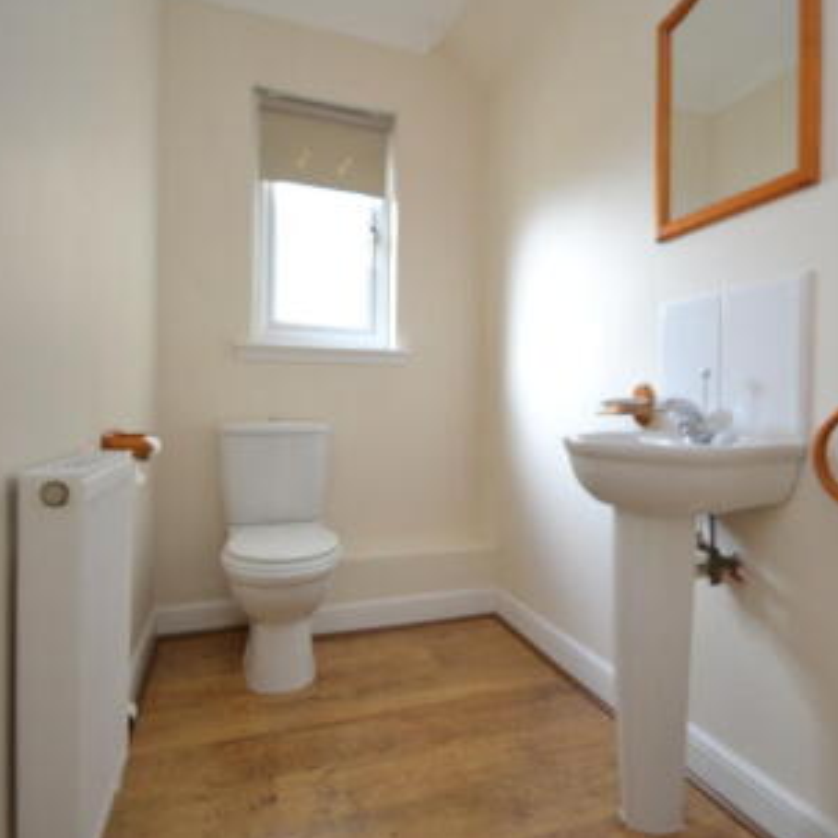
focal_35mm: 20
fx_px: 548
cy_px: 408
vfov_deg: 74.8
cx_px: 462
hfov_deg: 74.6
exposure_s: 1/60
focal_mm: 10
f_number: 4
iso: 400
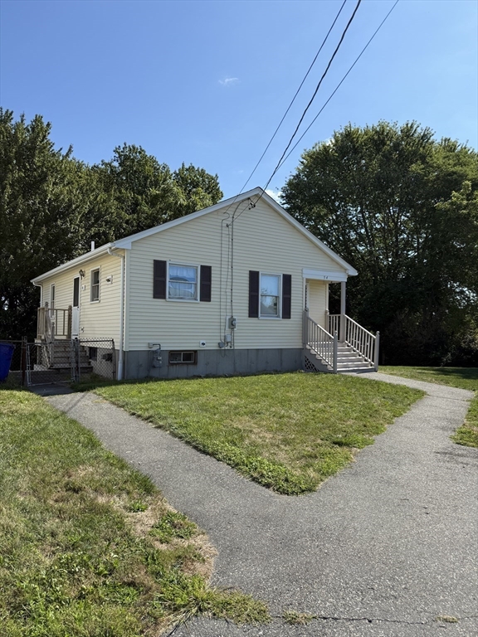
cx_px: 239
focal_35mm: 24
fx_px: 442
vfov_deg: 71.6
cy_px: 318
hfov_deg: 56.8
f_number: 1.78
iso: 80
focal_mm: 6.76
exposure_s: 1/4167
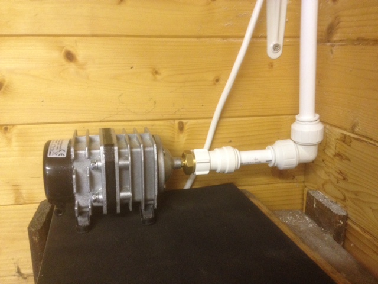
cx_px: 189
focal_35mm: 35
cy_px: 142
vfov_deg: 40.7
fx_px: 382
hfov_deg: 52.6
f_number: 2.4
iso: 250
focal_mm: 4.28
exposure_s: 1/20
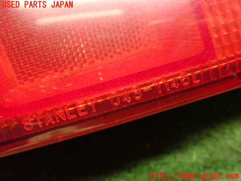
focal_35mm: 30
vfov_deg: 46.8
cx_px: 120
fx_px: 209
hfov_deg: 60.0
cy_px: 90
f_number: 2.3
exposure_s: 1/30
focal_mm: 5.4
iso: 800
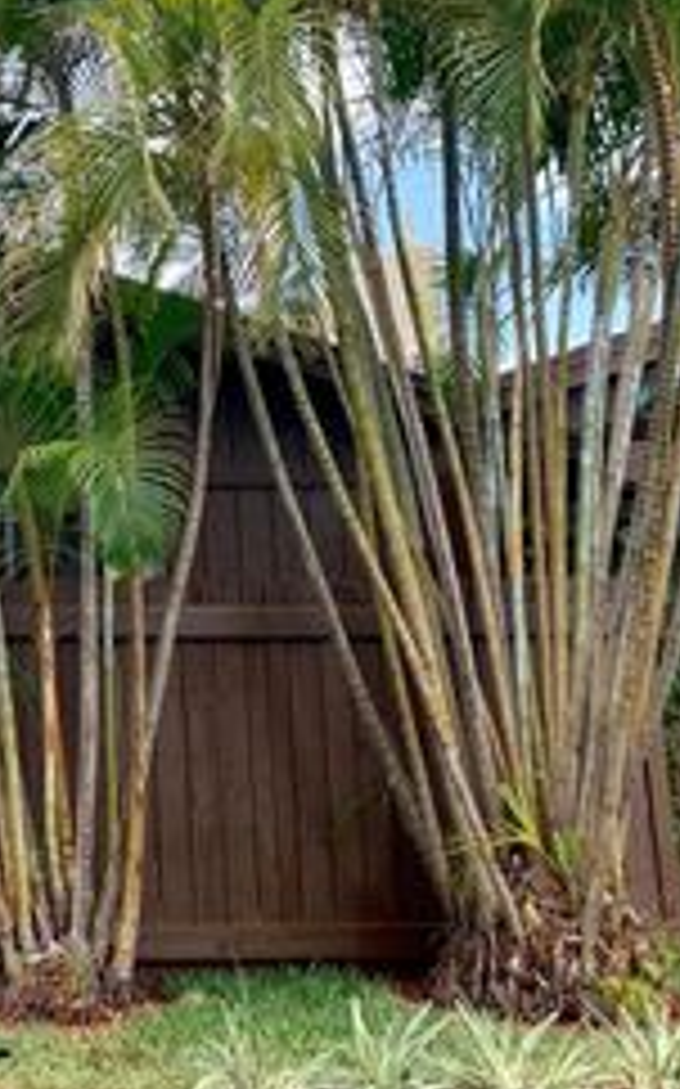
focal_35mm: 57
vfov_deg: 35.4
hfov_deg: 20.0
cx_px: -297
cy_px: 367
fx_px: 1692
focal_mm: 4.25
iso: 25
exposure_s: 1/673
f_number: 1.8
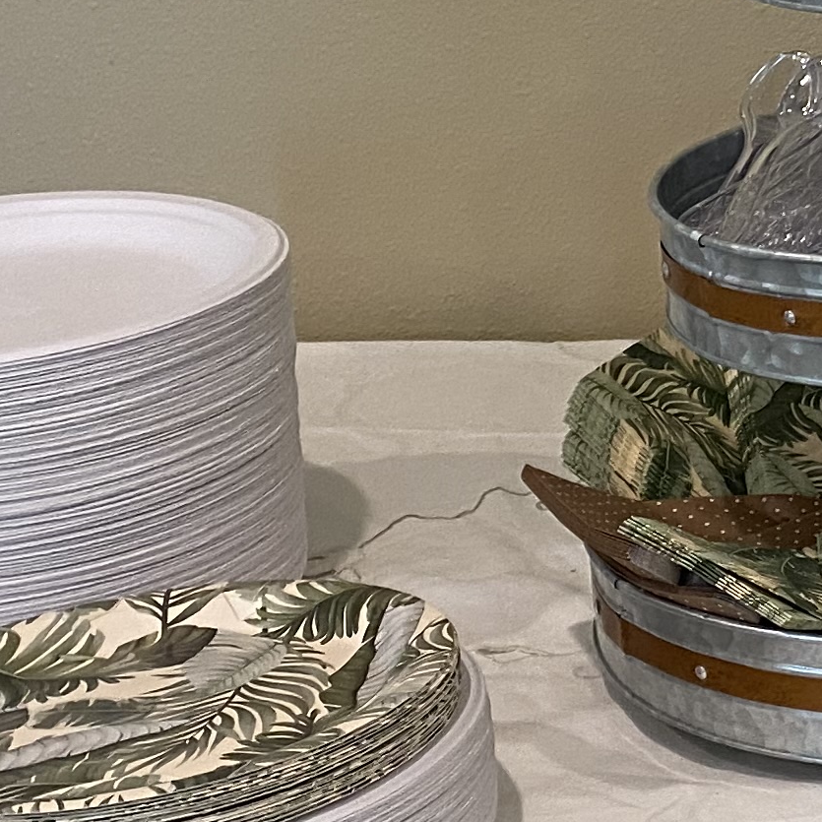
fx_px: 2982
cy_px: 138
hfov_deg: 13.8
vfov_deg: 15.6
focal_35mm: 111
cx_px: 1541
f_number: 1.8
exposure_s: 1/60
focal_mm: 4.25
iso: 100
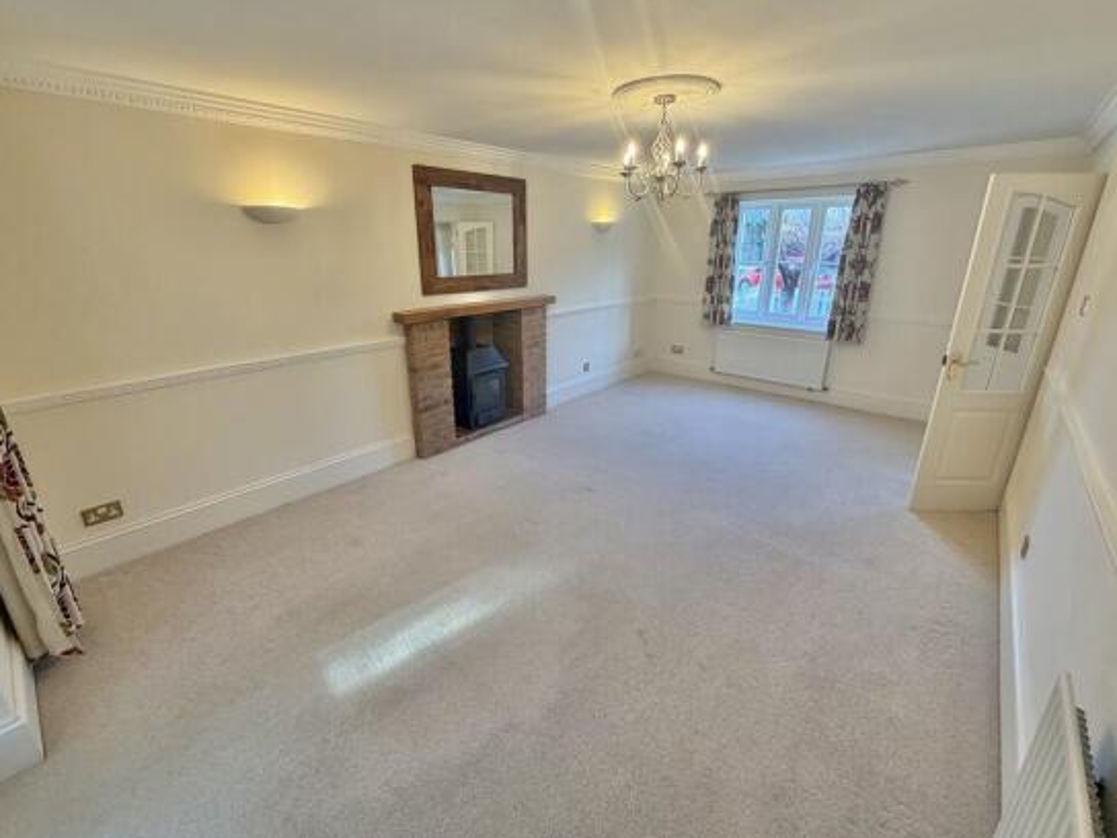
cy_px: 395
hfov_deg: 98.2
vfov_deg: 81.7
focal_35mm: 15
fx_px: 484
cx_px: 549
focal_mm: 2.22
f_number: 2.2
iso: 250
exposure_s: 1/100
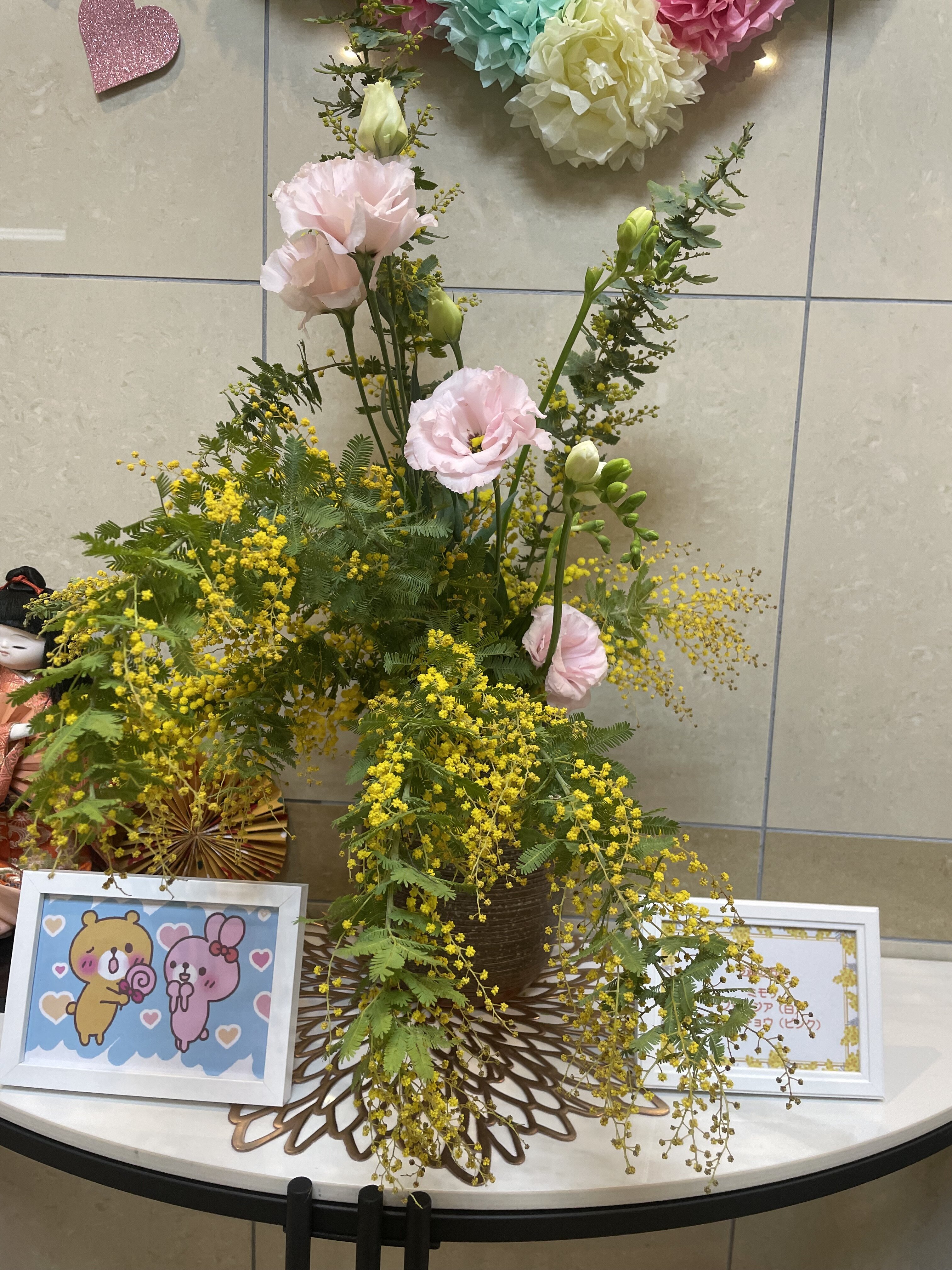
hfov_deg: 53.1
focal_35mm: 26
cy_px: 635
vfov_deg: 67.3
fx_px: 953
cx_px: 476
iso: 125
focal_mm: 4.2
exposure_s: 1/120
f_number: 1.6
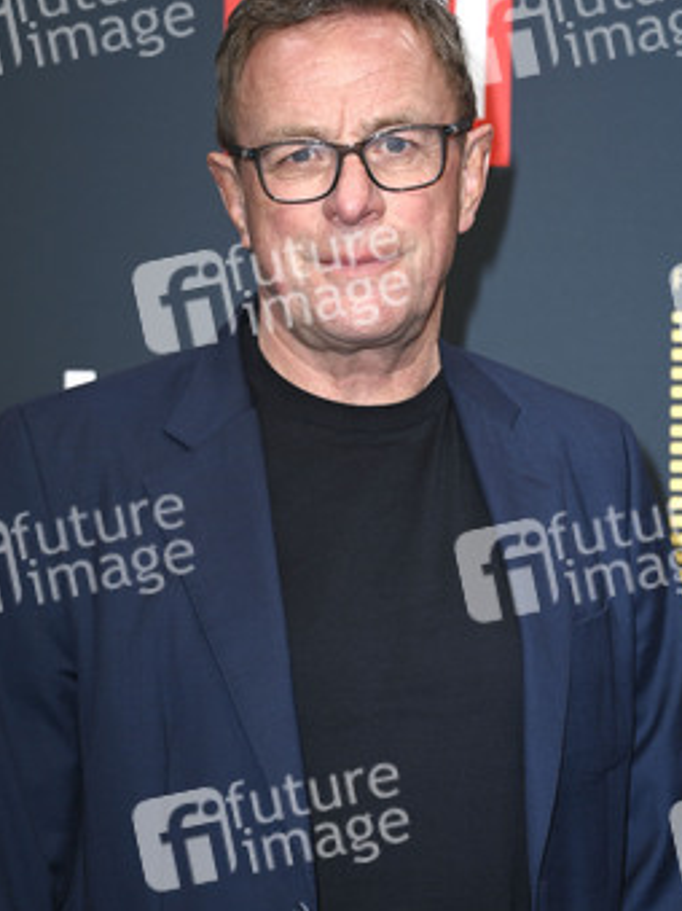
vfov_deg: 15.5
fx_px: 3338
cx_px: 349
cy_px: 425
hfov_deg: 11.7
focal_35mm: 127
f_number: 5.6
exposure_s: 1/250
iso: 320
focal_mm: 112
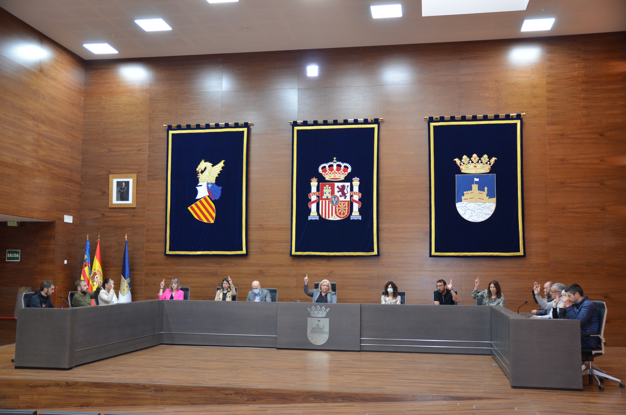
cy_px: 208
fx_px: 677
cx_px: 313
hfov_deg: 49.6
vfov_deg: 34.1
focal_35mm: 39
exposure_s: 1/60
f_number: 3.2
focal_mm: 26
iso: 900
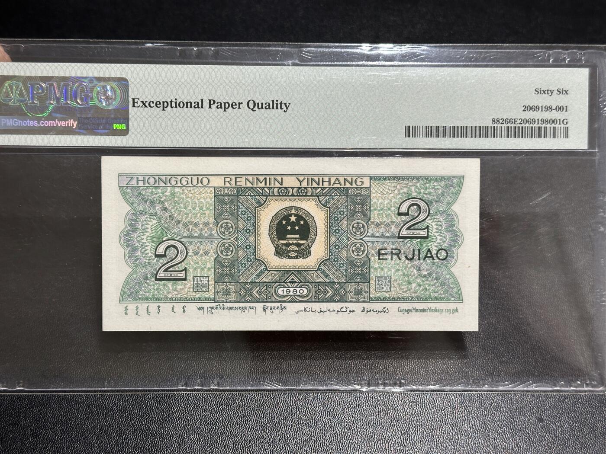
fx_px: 840
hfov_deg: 39.7
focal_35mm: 48
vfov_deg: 30.3
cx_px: 303
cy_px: 227
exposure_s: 1/50
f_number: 1.78
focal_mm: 6.86
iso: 125
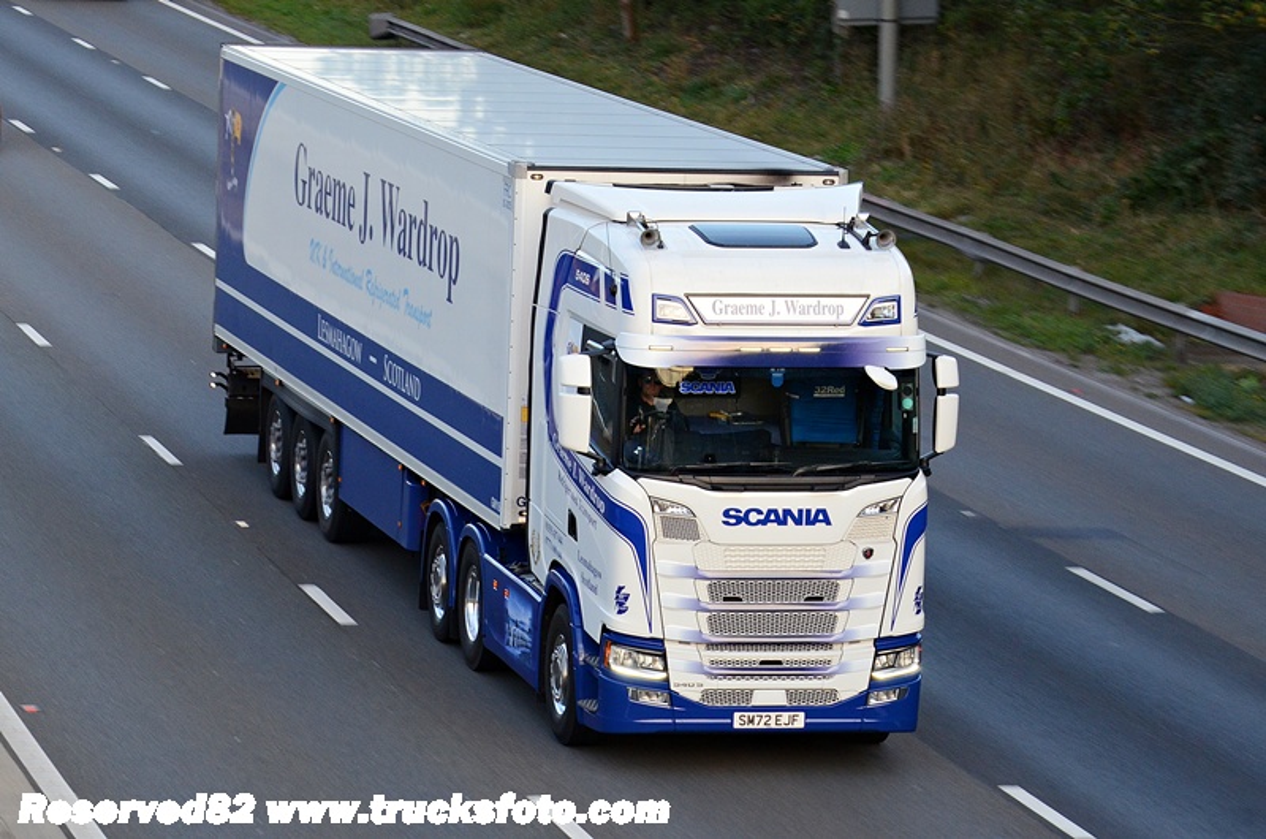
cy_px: 420
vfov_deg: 9.9
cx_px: 633
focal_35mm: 138
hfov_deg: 14.9
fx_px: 4843
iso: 800
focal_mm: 92
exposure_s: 1/125
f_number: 9
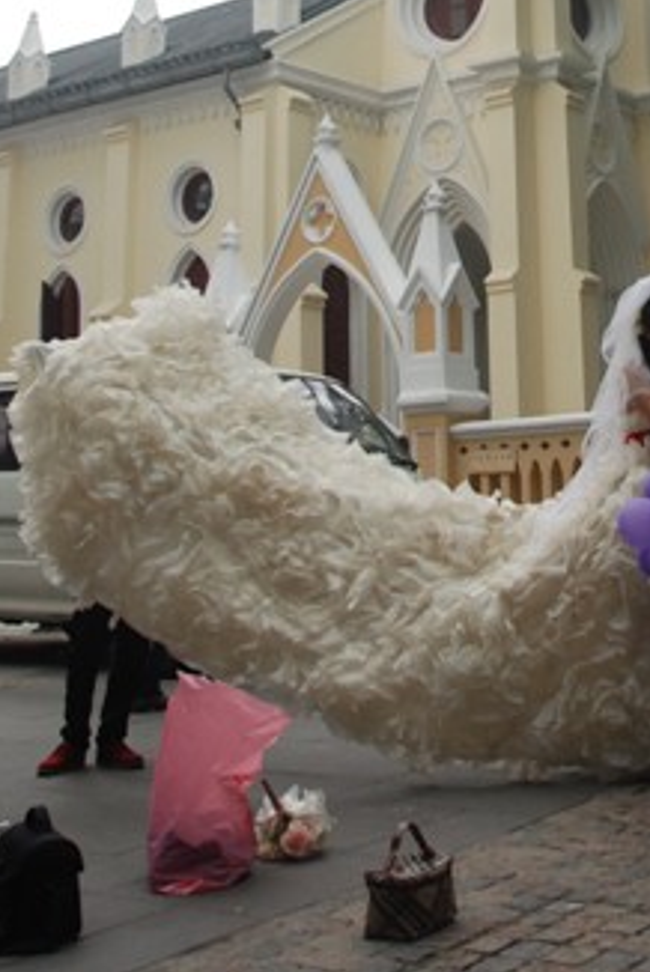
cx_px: 578
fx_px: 1432
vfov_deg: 35.0
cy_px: 69
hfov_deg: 24.9
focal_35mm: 53
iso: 500
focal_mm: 18
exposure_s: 1/125
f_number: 5.6
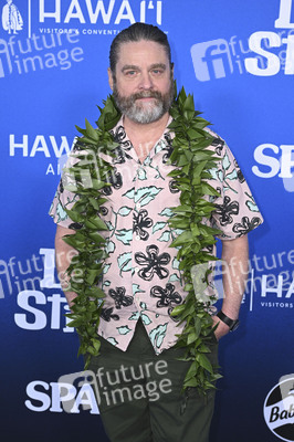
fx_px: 859
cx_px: 147
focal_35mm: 70
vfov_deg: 28.9
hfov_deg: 19.4
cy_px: 221
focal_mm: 70
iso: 1600
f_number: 6.3
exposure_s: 1/200
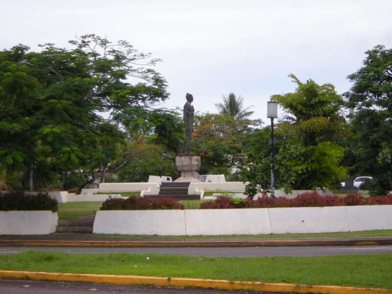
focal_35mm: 102
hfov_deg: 19.3
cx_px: 196
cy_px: 147
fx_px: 1155
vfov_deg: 14.5
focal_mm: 17
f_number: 5.6
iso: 64
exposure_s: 1/59
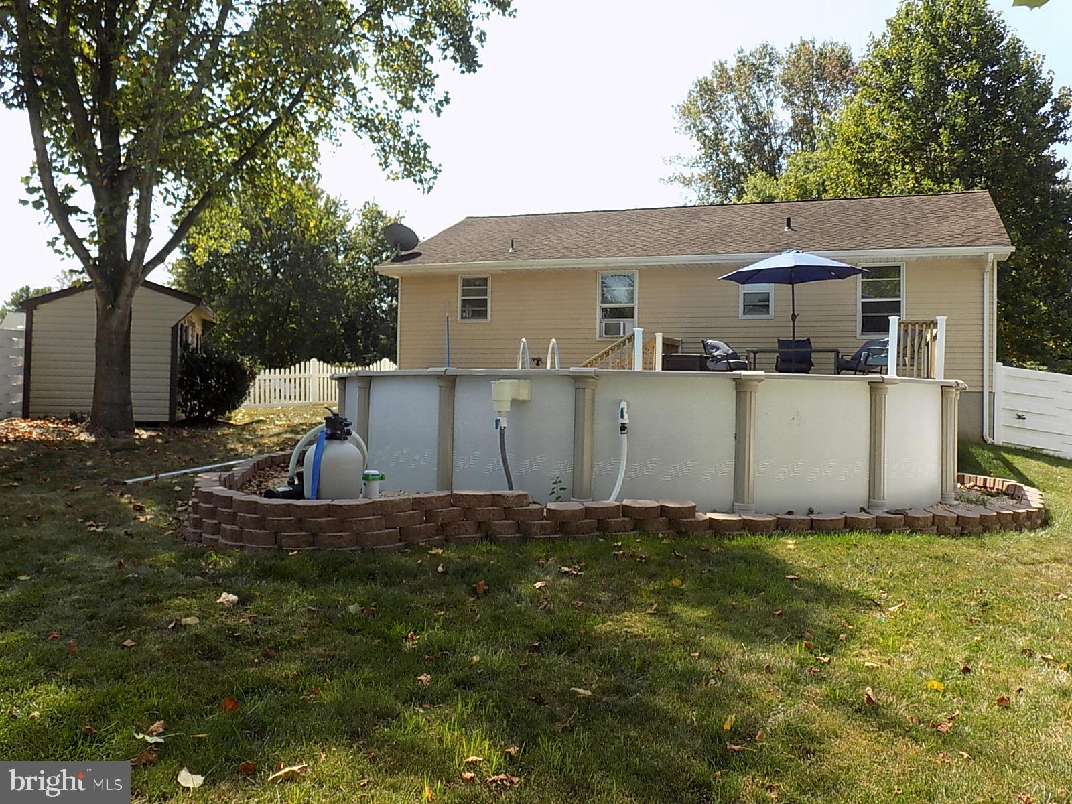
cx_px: 536
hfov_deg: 60.0
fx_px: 929
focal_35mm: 30
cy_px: 402
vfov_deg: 46.8
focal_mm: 5.3
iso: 80
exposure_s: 1/400
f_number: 3.3
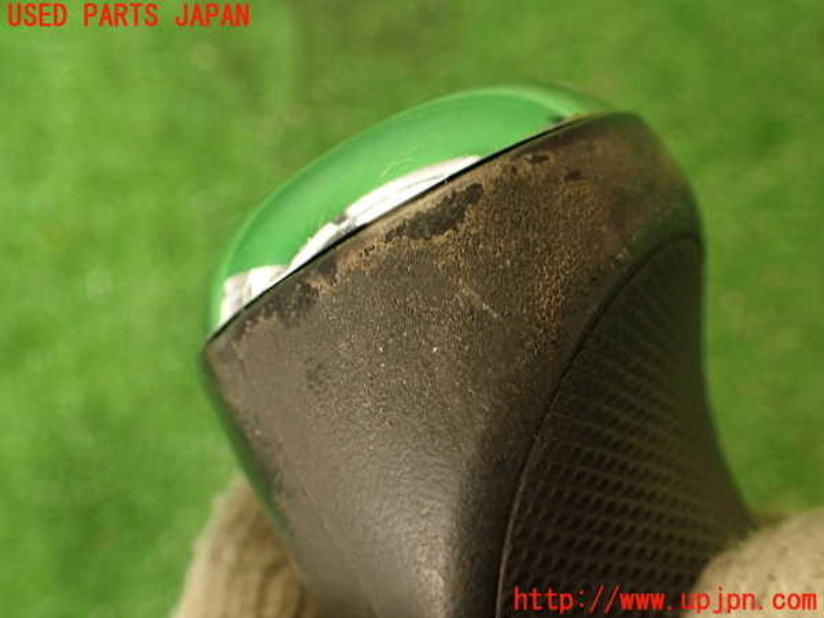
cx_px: 412
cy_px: 309
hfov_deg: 56.8
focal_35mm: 32
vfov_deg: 44.2
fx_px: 762
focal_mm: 5.79
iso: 320
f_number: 2.4
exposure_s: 1/30
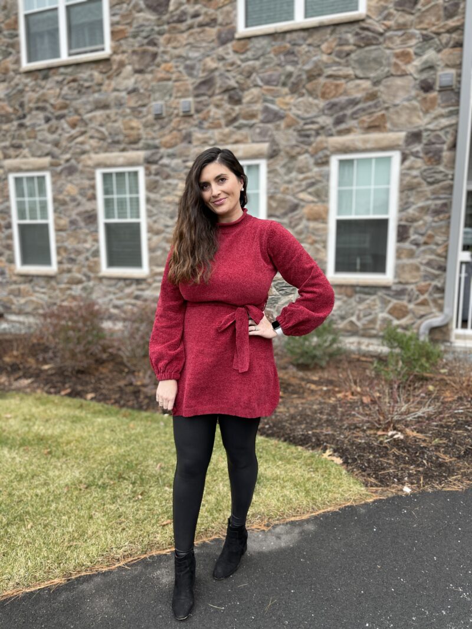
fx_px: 473
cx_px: 236
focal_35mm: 26
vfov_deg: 67.3
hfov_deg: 53.1
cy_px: 314
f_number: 1.6
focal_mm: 5.1
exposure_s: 1/155
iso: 32
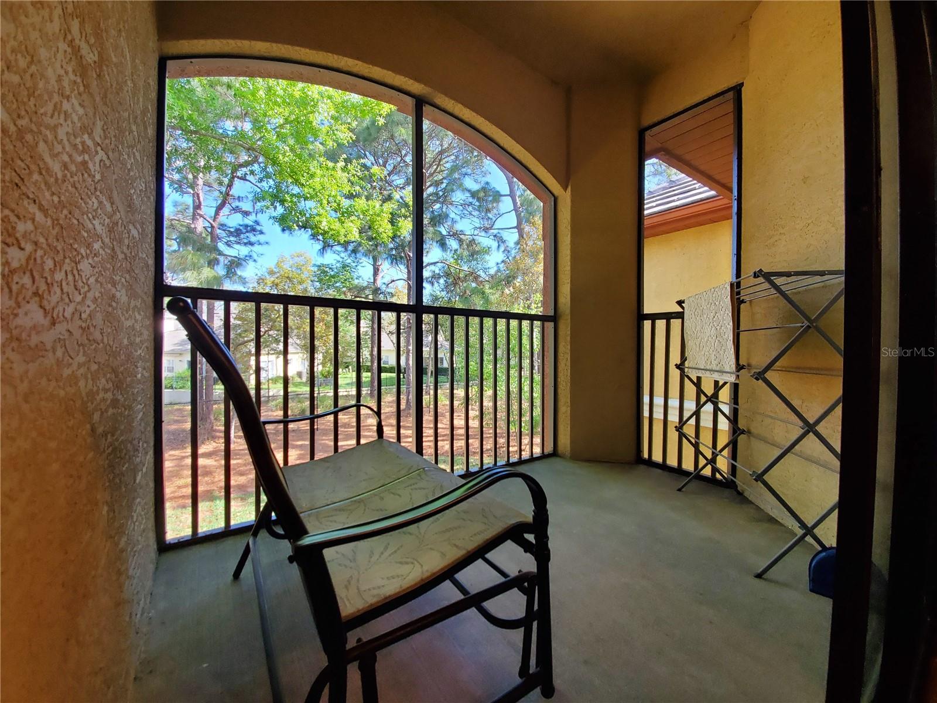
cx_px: 468
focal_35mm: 13
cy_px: 352
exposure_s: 1/59
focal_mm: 1.8
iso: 100
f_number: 2.2
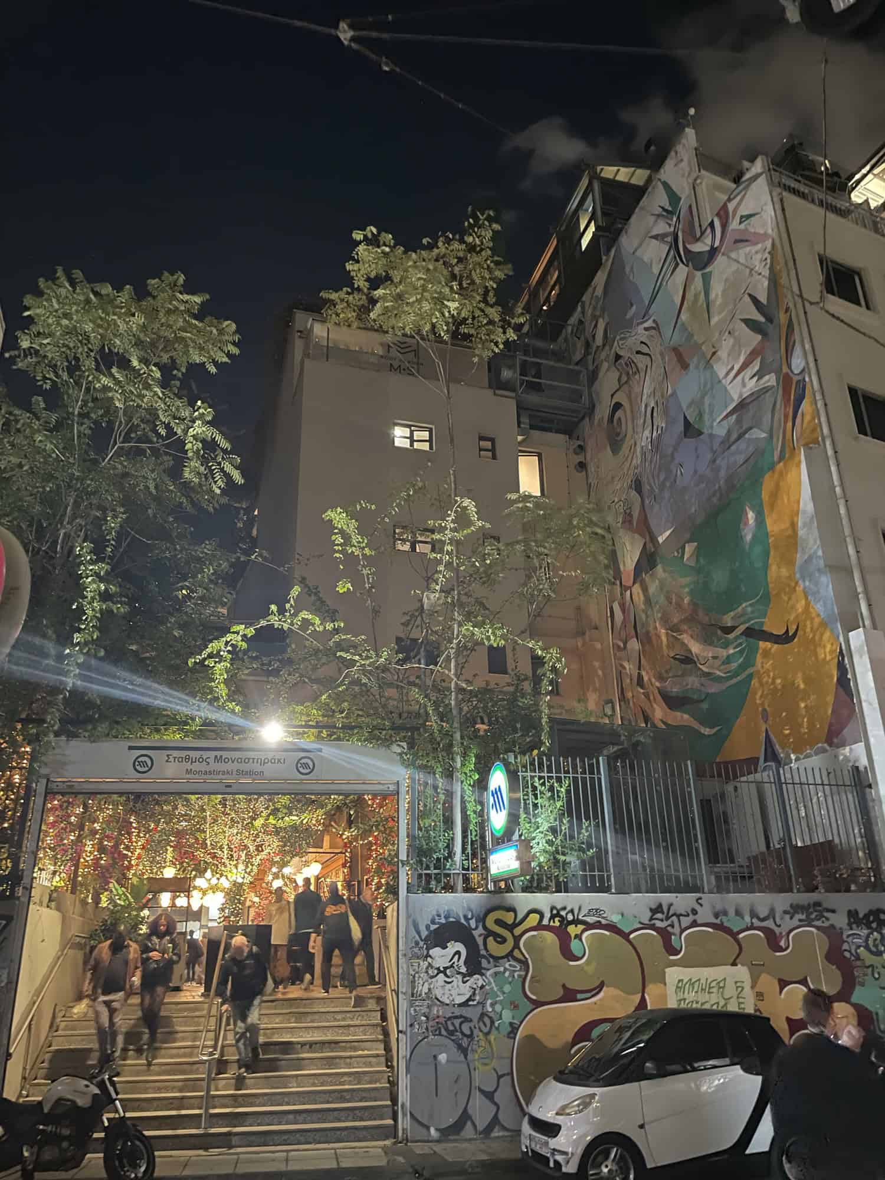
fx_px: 886
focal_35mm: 26
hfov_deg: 53.1
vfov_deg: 67.3
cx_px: 442
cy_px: 590
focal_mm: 4.2
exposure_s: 1/25
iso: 1000
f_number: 1.6
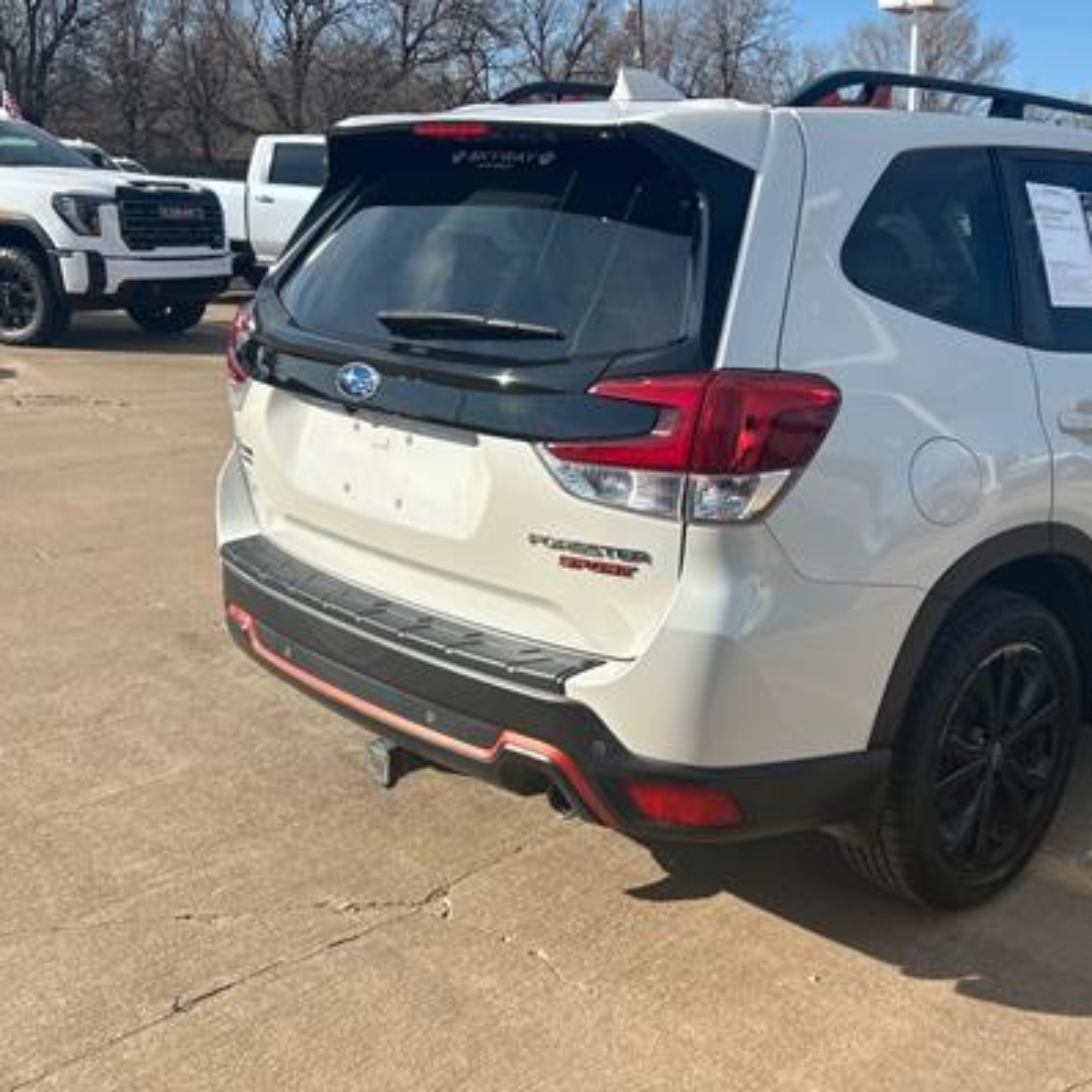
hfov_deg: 43.6
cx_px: 804
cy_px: 543
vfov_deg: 44.9
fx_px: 1321
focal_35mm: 37
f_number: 1.5
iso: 50
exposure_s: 1/4115
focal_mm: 5.7
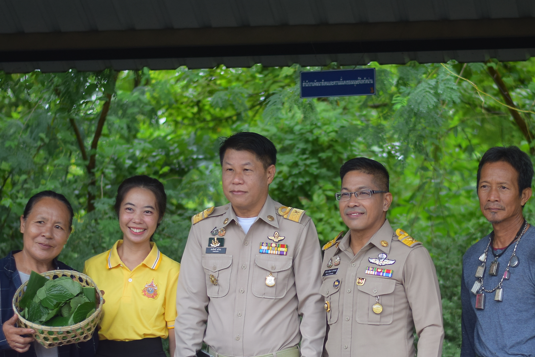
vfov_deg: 11.3
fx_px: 1799
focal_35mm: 121
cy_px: 274
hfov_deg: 16.9
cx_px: 365
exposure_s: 1/640
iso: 400
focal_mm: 50
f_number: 1.8
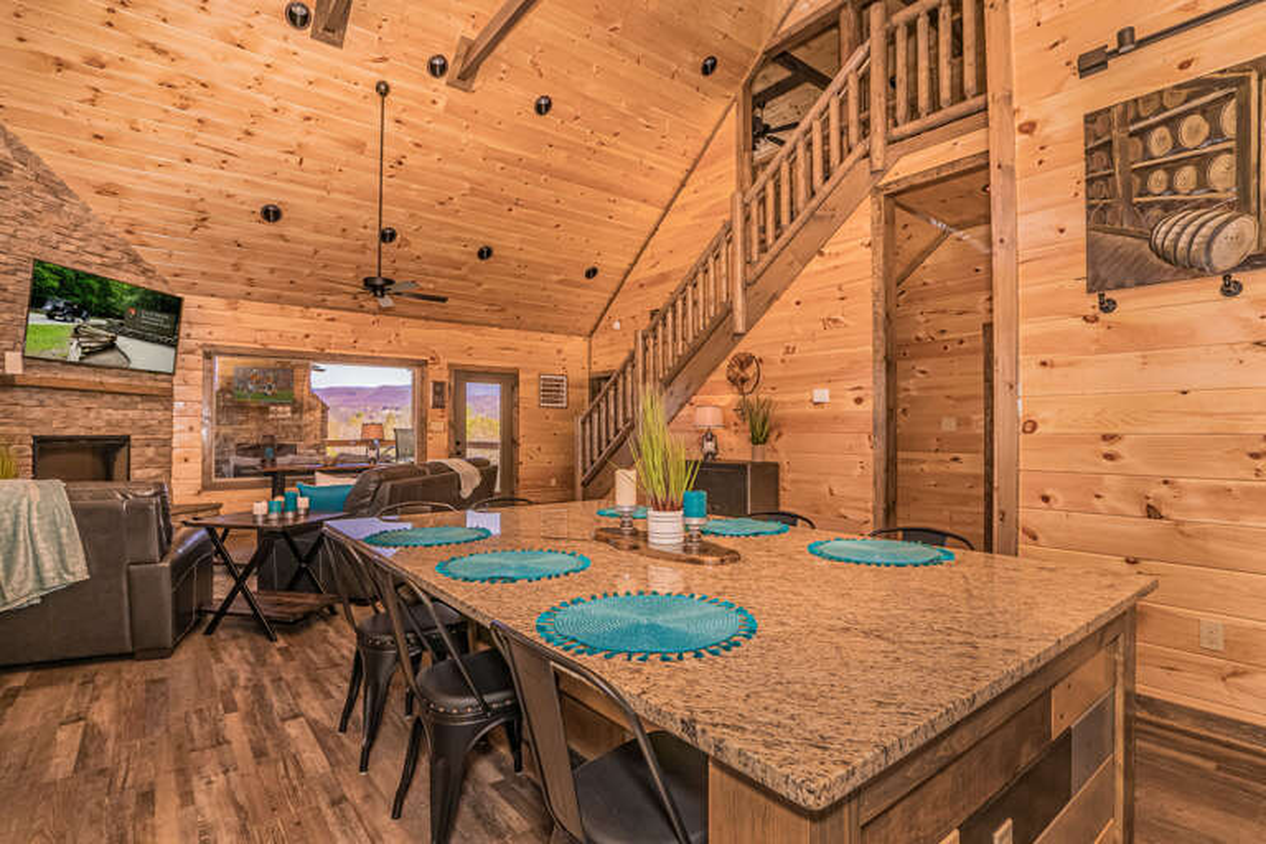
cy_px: 422
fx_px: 563
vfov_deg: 73.7
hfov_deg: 96.7
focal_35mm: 16
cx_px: 633
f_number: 9
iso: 500
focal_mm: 16
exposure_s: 1/200
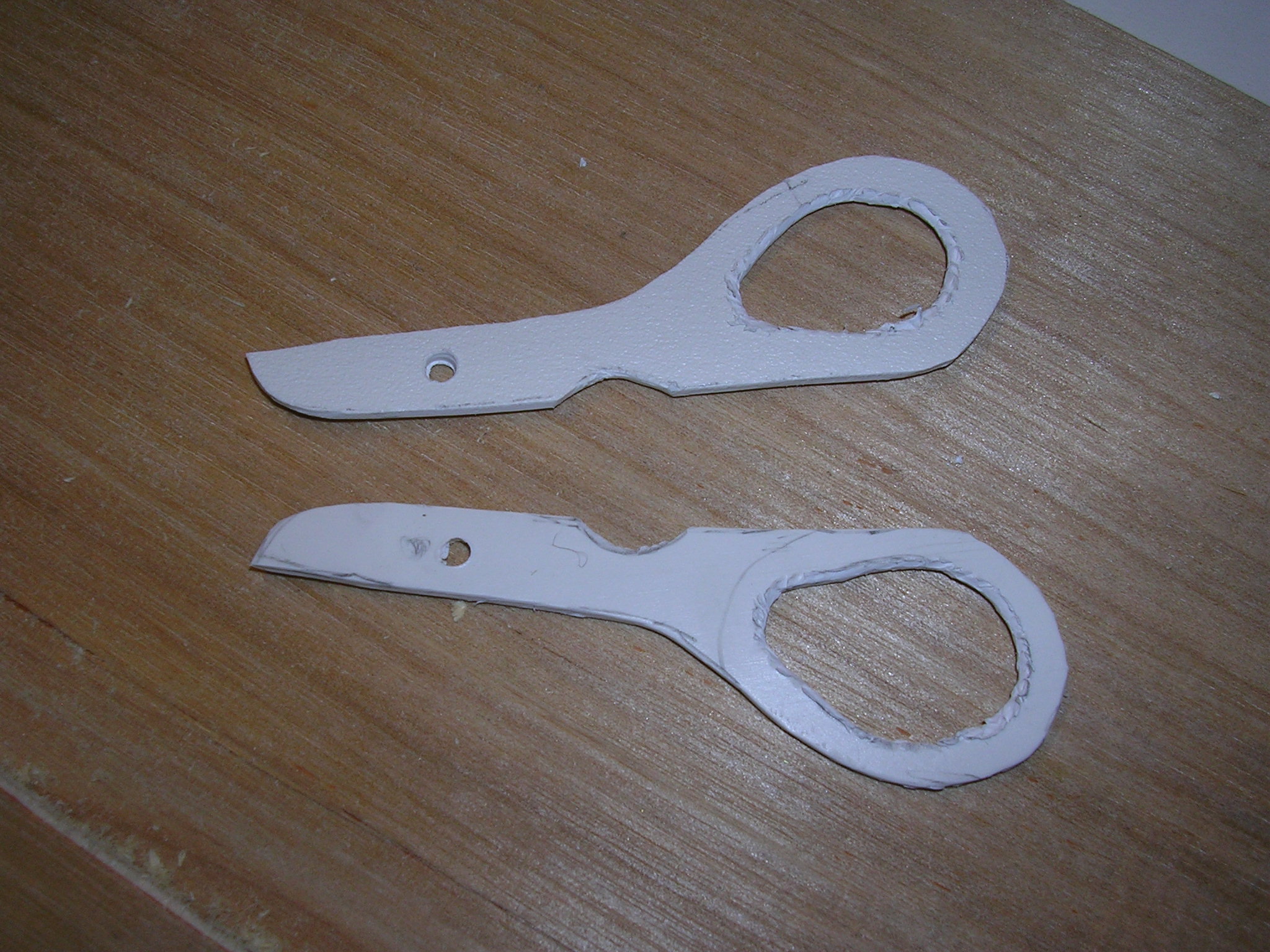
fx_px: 1394
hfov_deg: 49.0
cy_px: 476
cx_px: 635
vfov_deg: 37.7
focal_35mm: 38
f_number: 5.6
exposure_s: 1/60.1
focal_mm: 5.8
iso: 50
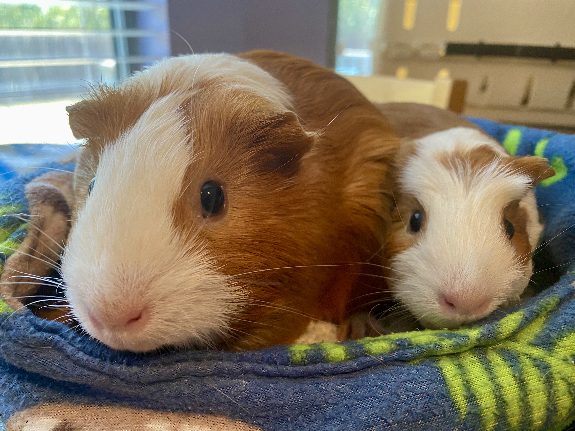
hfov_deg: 69.4
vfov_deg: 54.9
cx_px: 288
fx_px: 415
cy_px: 216
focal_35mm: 25
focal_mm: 4.25
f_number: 1.8
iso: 160
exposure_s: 1/60
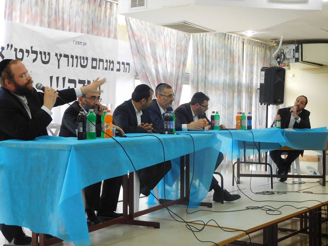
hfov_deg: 34.9
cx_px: 164
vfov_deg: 26.6
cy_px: 123
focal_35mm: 55
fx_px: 521
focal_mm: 9.8
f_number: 4.2
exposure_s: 1/30
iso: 250
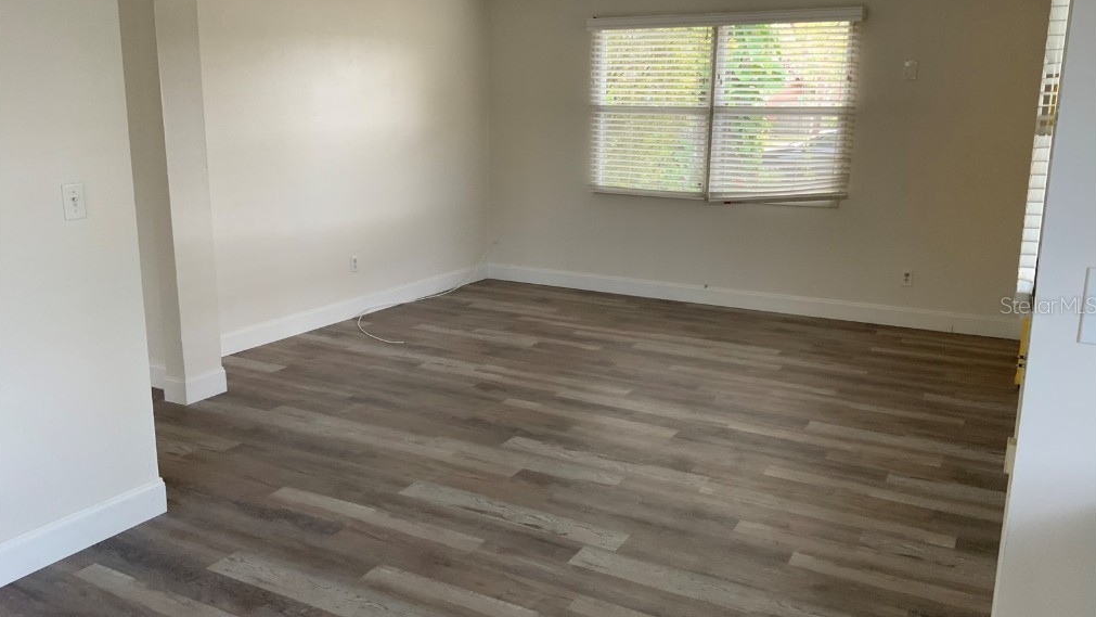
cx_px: 547
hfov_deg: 61.0
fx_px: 930
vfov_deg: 36.7
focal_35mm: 32
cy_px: 305
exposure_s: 1/60
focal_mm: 3
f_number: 1.8
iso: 80
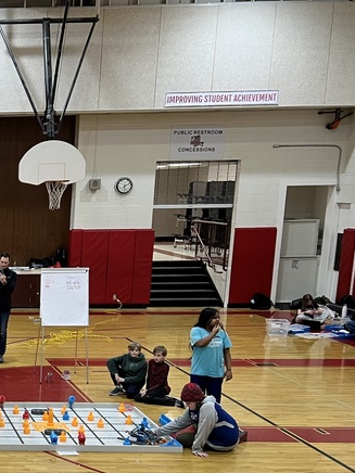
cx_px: -178
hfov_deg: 20.5
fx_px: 834
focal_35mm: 61
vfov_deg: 31.1
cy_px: 359
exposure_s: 1/60
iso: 100
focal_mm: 5.7
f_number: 1.5
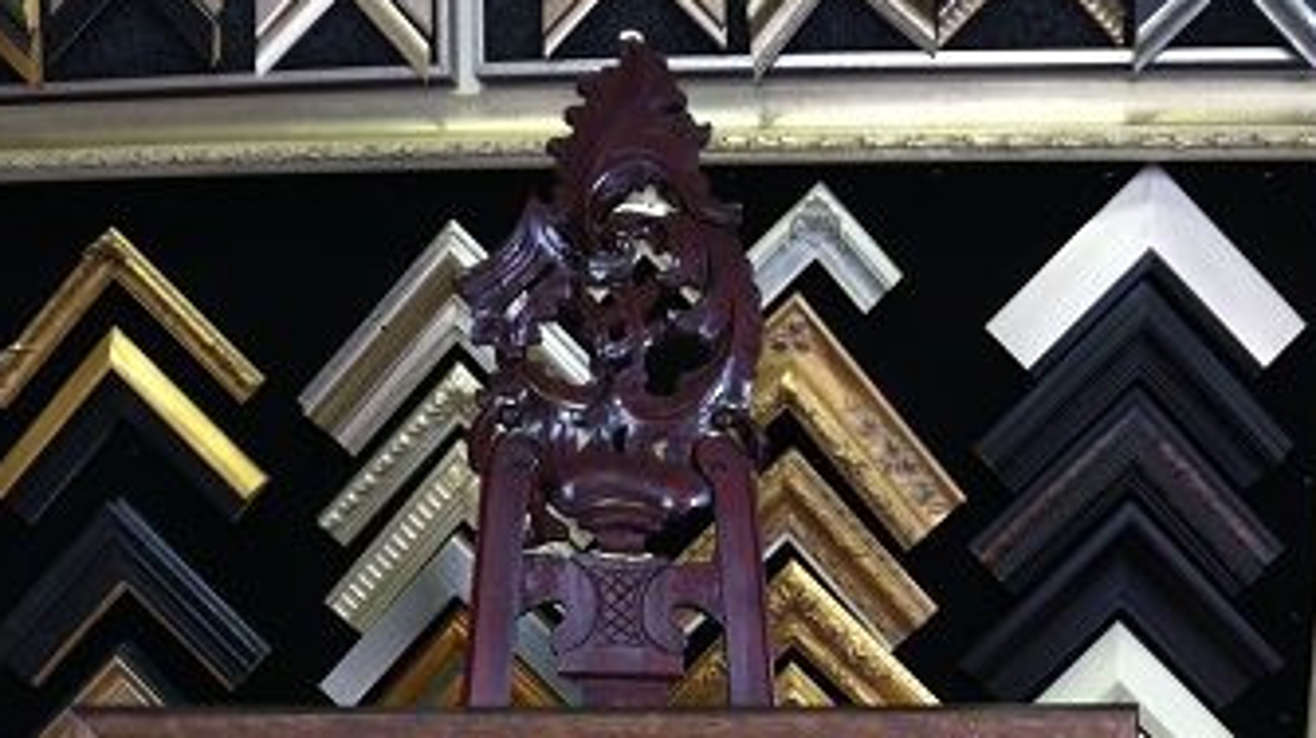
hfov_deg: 35.5
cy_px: 1003
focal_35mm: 59
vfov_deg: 18.7
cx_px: 613
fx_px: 2058
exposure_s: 1/15
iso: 100
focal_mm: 3.85
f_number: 2.8
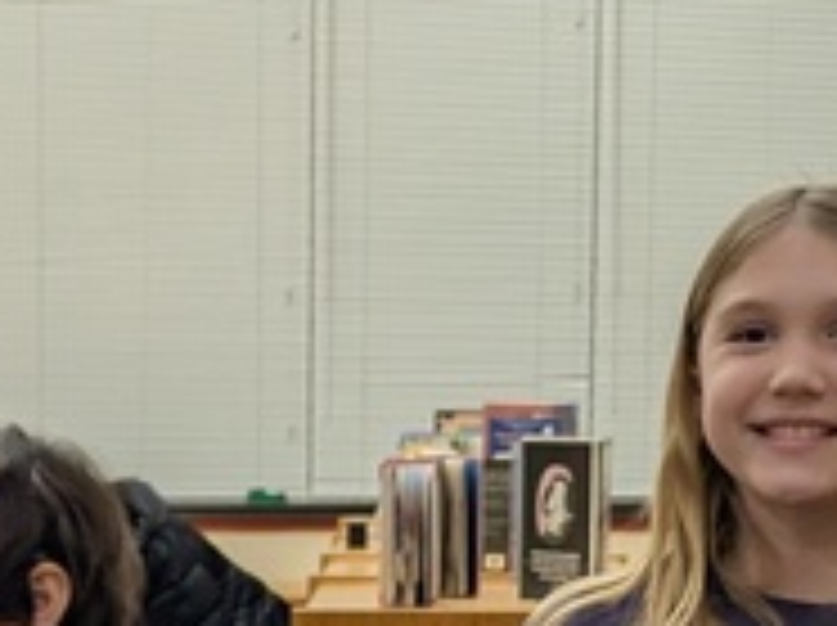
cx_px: -212
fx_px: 3332
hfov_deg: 13.8
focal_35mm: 138
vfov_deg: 10.6
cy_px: 736
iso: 195
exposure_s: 1/120
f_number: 1.89
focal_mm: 5.43
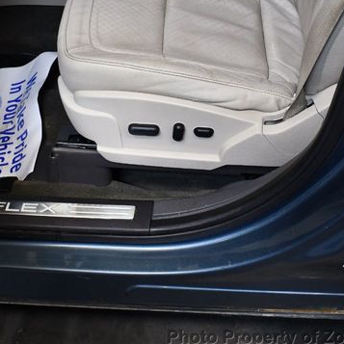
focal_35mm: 55
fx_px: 618
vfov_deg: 31.0
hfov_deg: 31.1
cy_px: 149
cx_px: 153
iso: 1100
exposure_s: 1/125
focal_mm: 18
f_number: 3.5
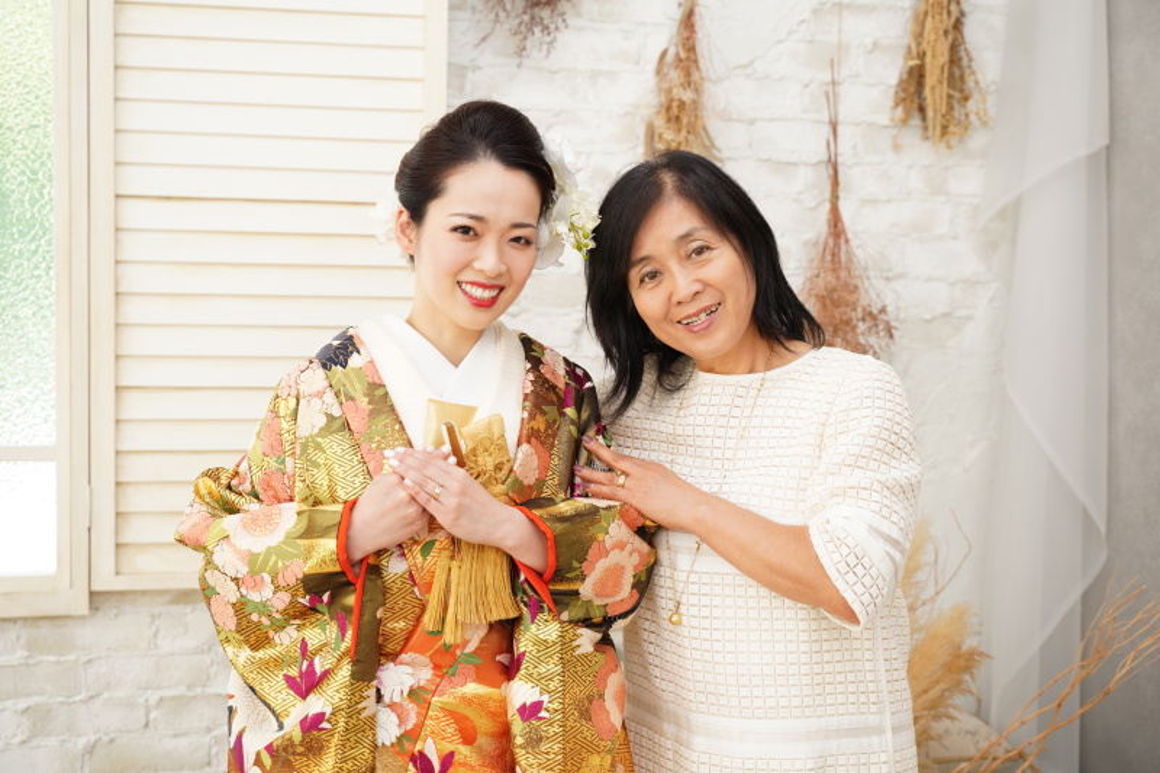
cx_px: 580
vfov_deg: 26.5
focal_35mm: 51
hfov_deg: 38.9
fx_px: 1643
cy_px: 386
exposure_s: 1/80
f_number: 3.5
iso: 500
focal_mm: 51
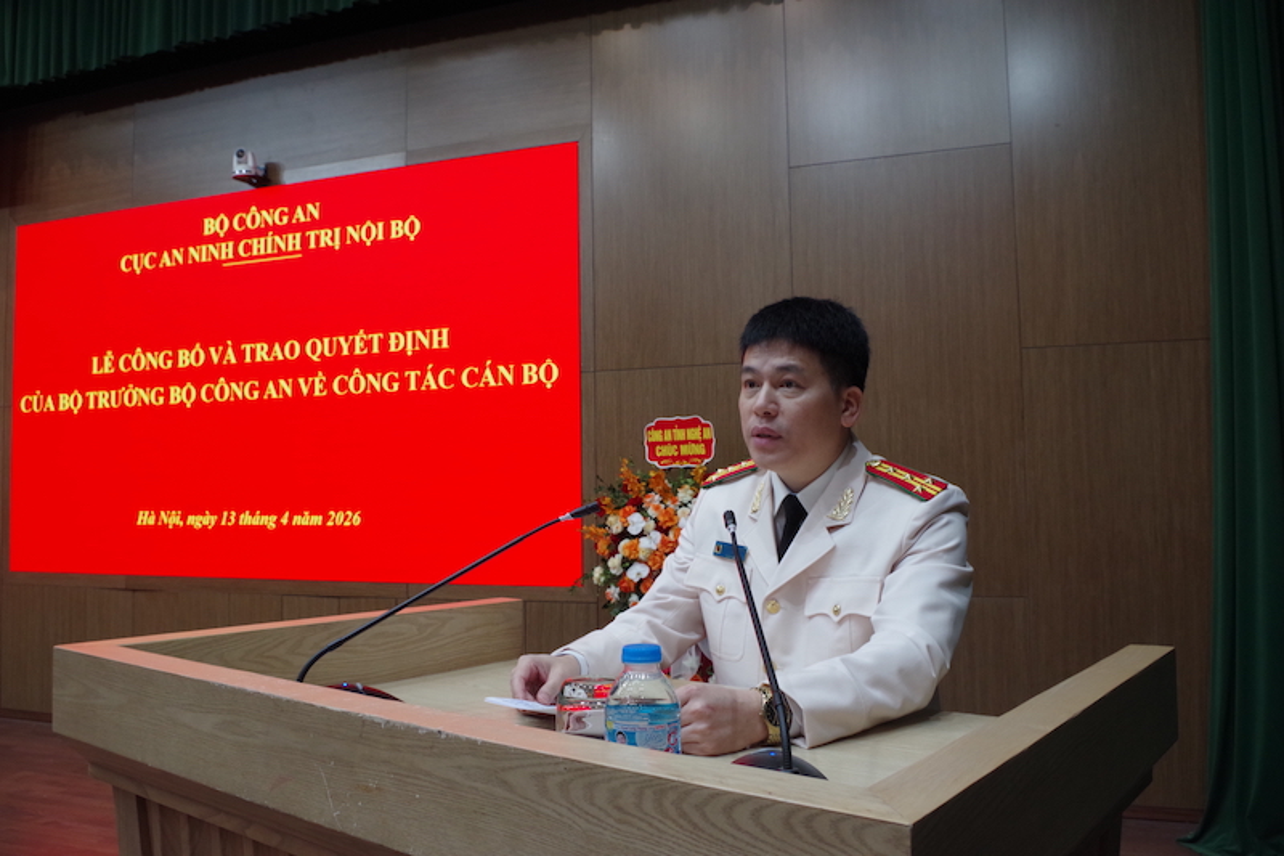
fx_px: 963
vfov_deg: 47.9
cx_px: 642
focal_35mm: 27
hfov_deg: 67.4
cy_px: 428
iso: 1600
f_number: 8
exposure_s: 1/50
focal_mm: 18
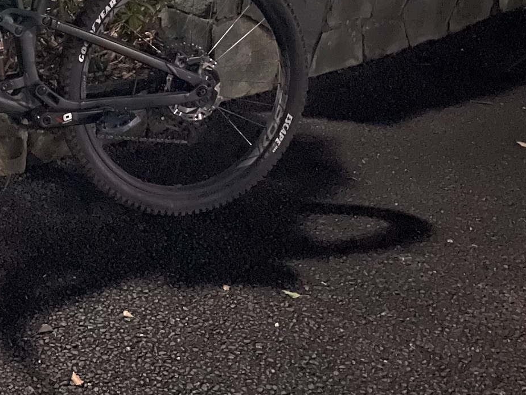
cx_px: -87
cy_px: -78
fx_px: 1094
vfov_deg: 19.3
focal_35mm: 72
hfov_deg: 24.7
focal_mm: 4.2
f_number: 1.6
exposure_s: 1/14
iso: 2000
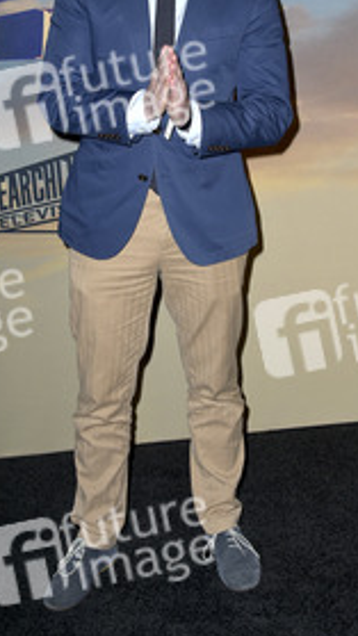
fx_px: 1012
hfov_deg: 20.1
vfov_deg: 34.6
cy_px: 210
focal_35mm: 60
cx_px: 165
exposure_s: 1/250
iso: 320
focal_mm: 40
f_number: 6.3
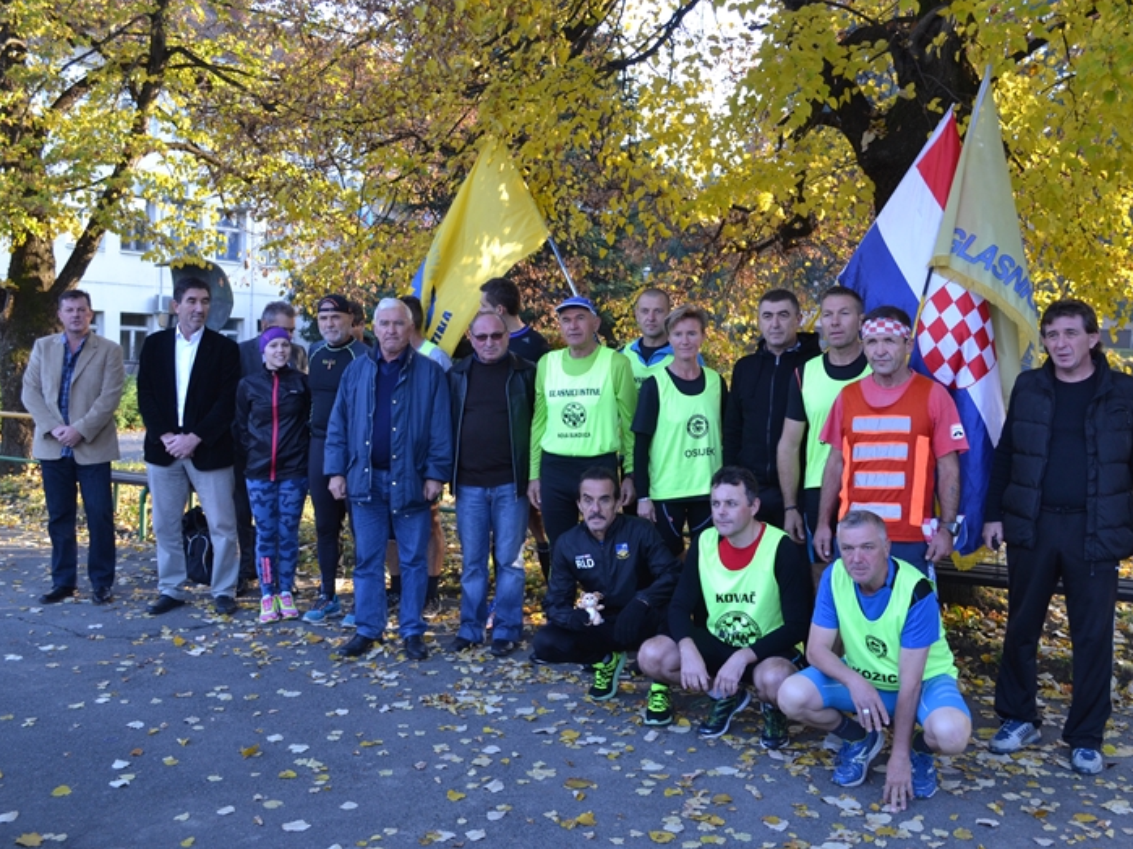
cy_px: 422
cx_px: 619
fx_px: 1080
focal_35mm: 33
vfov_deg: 42.9
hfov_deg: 55.3
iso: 400
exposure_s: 1/125
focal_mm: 20
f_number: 5.6
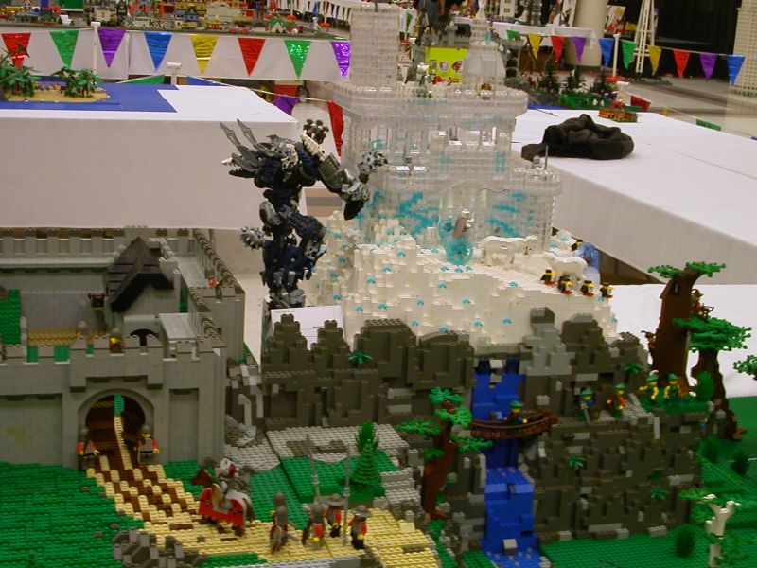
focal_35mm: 54
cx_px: 378
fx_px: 1181
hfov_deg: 35.5
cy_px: 284
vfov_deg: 27.0
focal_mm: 8.2
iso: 100
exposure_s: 1/17.2
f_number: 3.2
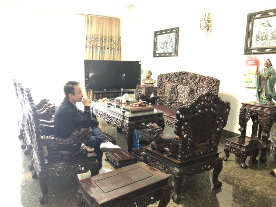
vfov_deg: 49.7
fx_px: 223
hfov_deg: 63.4
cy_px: 104
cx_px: 138
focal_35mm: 28
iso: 125
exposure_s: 1/4
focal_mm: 3.99
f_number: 1.8
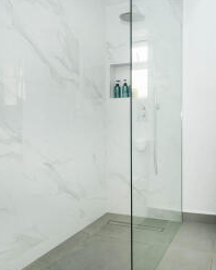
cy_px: 127
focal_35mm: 27
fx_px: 216
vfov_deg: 64.1
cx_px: 160
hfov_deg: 51.0
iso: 250
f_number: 7.1
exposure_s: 1/8
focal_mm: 10
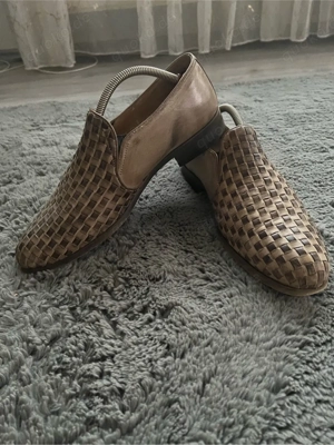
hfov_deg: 53.1
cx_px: 167
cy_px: 222
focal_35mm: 26
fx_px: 334
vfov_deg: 67.3
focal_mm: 5.7
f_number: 1.5
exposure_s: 1/25
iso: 640
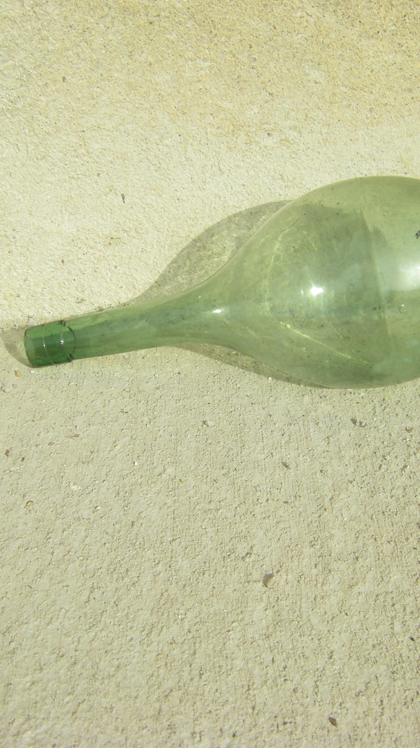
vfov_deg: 37.2
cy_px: 377
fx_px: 1109
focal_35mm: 56
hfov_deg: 21.4
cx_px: 248
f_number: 7
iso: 64
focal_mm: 6.3
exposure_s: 1/250
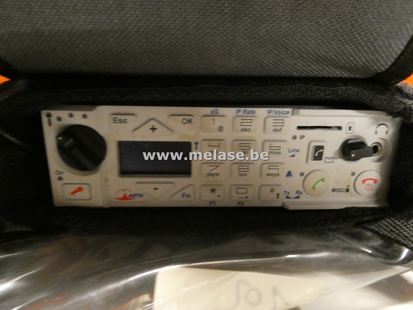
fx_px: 286
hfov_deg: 71.6
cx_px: 206
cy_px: 155
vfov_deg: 56.8
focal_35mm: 24
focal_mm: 4.3
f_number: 3.3
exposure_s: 1/13
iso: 1600
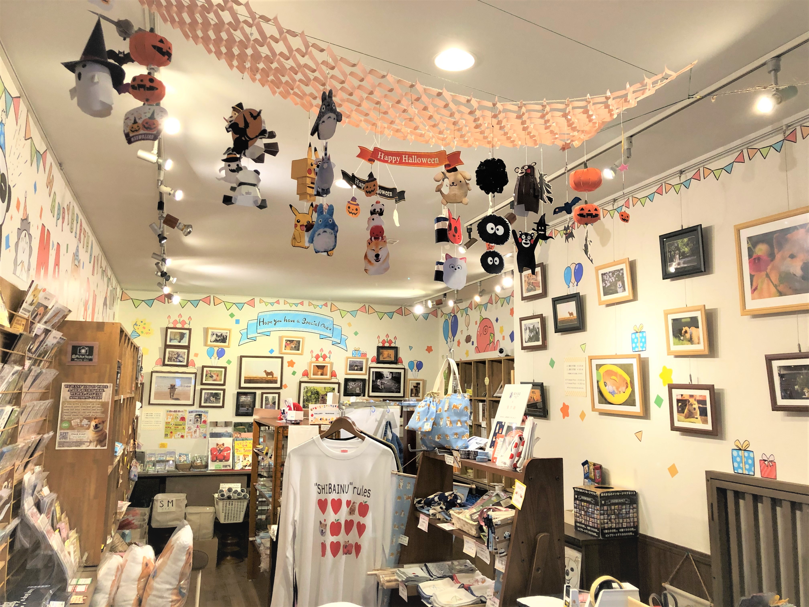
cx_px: 404
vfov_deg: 49.7
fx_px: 654
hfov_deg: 63.4
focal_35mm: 28
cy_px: 304
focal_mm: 4
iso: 40
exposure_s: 1/25
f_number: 1.8
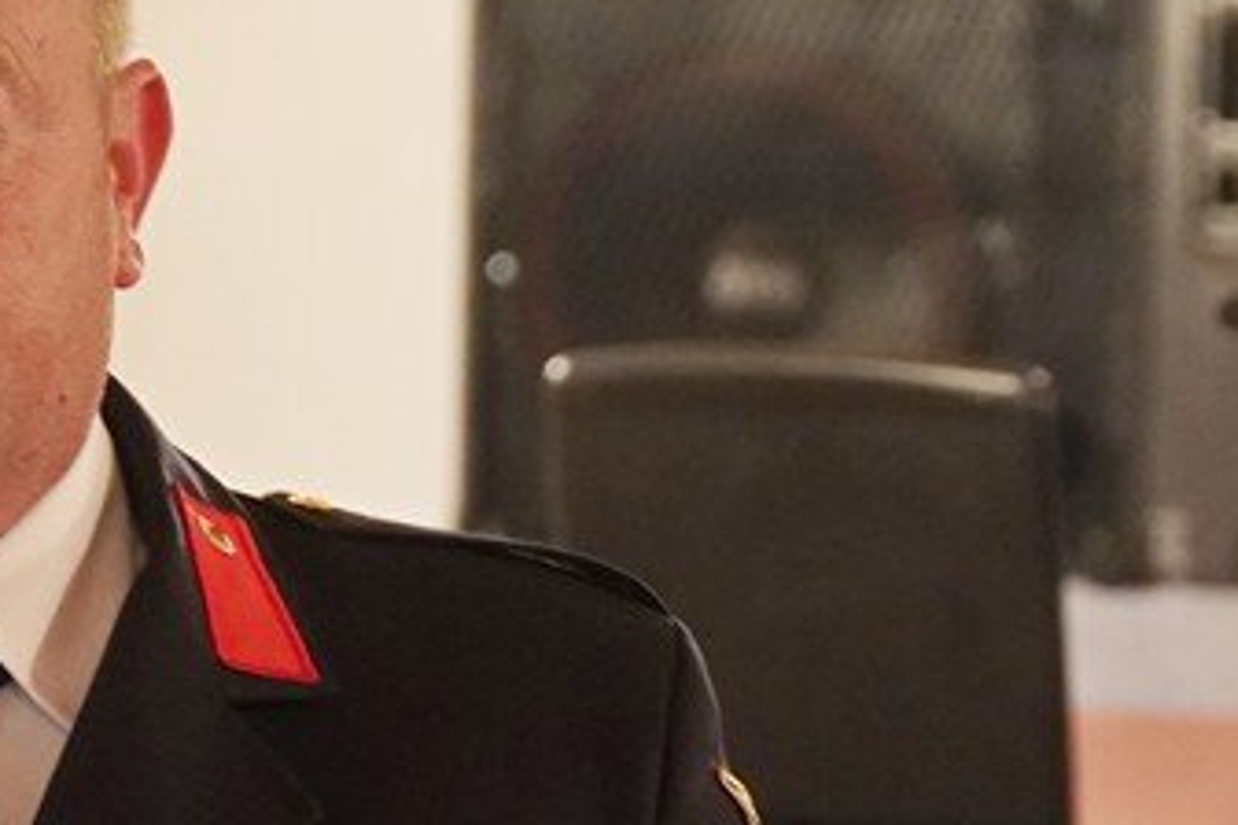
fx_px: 8493
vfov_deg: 5.5
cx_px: 332
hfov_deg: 8.3
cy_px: 875
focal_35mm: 247
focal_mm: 54
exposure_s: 1/50
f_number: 2.8
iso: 2000
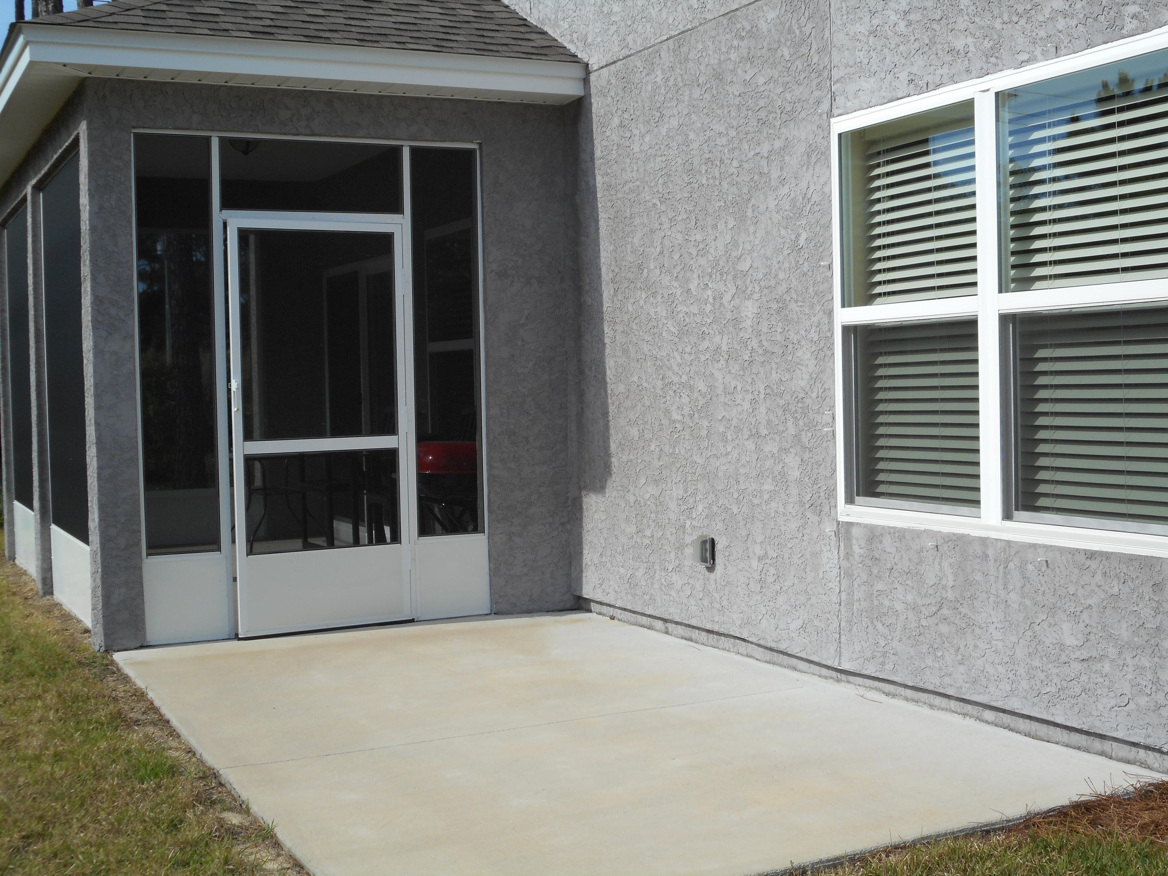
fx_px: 1721
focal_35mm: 51
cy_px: 438
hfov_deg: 37.5
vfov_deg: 28.6
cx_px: 584
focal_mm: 9.1
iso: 80
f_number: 4.9
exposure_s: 1/500
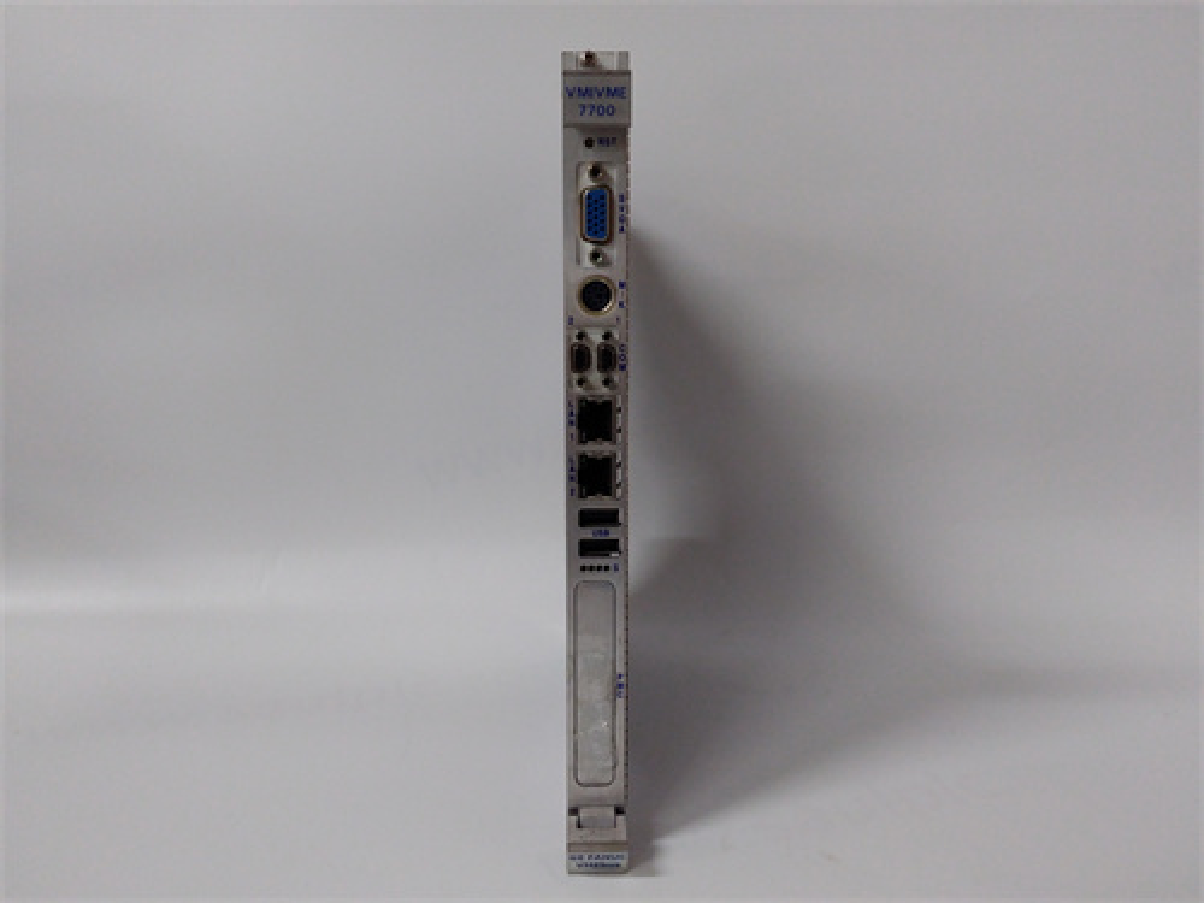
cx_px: 602
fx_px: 939
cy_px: 452
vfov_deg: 51.4
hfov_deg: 65.3
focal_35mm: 27
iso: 277
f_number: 2
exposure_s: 1/33
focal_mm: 3.79
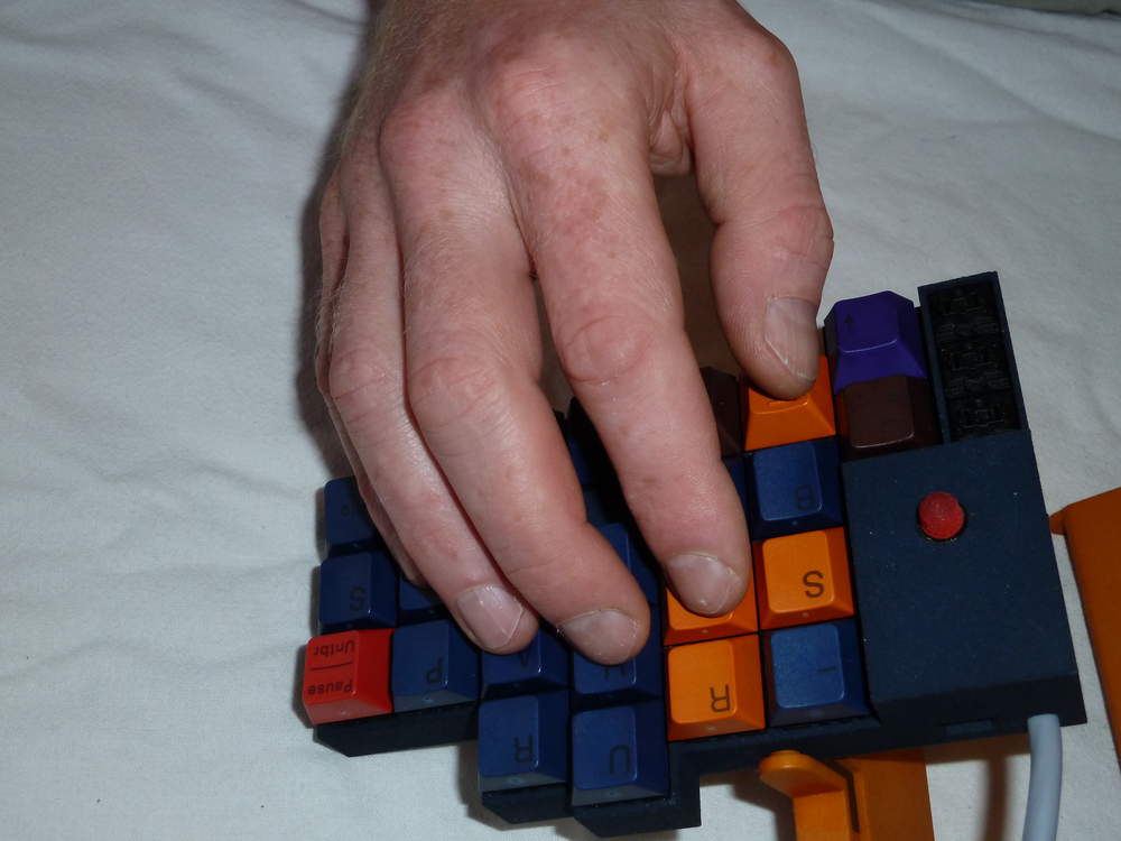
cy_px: 420
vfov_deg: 32.9
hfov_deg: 42.9
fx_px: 1425
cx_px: 560
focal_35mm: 44
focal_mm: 7.3
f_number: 3.7
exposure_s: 1/30
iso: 160
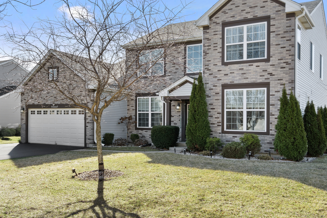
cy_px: 72
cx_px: 166
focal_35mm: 34
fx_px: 309
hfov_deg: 55.8
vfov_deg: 38.4
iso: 200
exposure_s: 1/80
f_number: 10
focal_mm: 24
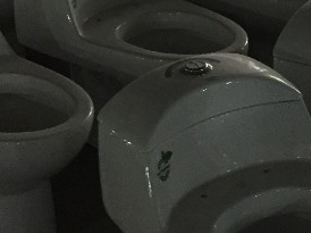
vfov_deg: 13.5
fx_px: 952
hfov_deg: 17.8
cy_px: -49
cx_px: 358
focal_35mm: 106
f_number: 2.2
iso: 250
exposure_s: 1/24
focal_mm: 4.15
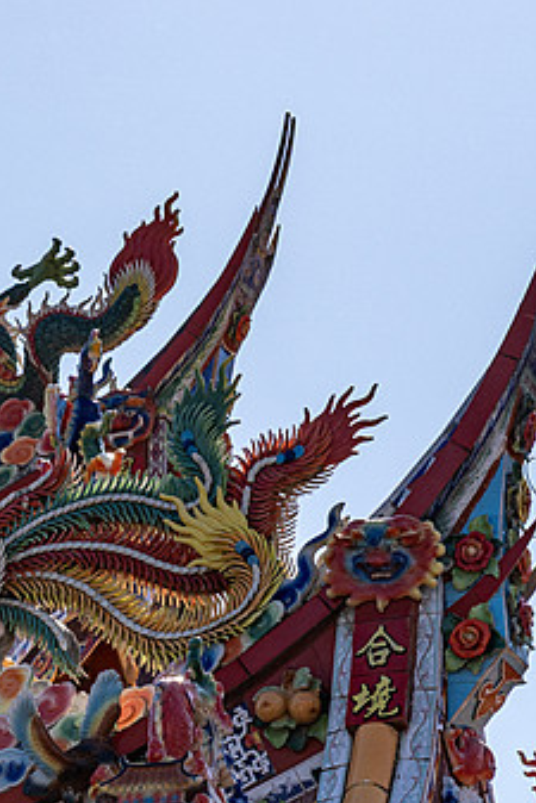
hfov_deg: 8.3
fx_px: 3703
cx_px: 359
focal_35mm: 166
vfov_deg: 12.3
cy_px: 684
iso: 200
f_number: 8
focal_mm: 70
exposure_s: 1/800
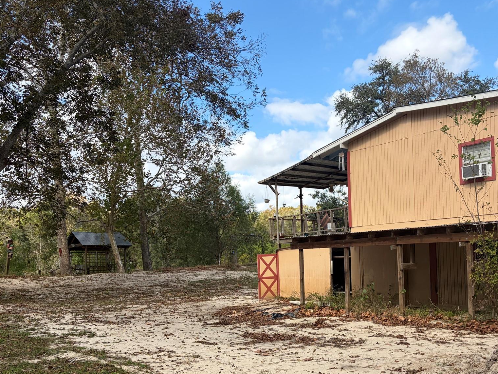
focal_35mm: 35
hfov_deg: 52.5
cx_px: 279
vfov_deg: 40.3
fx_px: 504
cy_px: 243
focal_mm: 5.96
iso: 50
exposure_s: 1/1706
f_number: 1.6
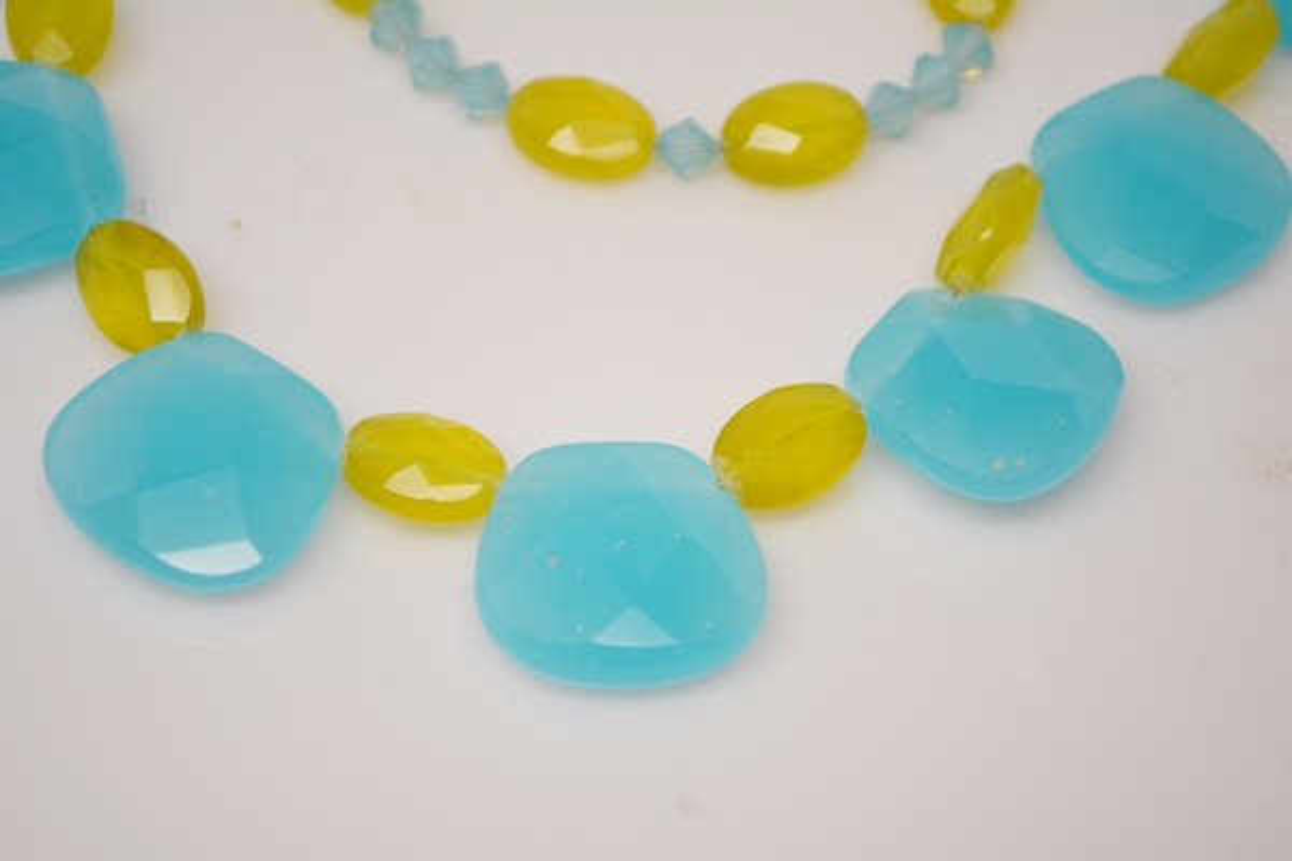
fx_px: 2961
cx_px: 646
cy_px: 430
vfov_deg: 16.6
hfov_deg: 24.6
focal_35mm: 82
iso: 400
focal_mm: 55
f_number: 5.6
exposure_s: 1/100
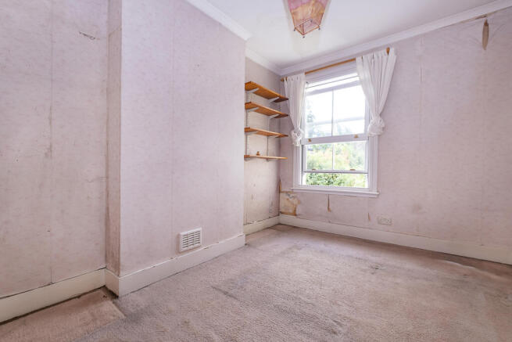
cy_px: 171
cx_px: 256
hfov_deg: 100.4
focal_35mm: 15
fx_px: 213
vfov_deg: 77.4
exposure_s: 1/140
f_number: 5.6
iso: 500
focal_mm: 10
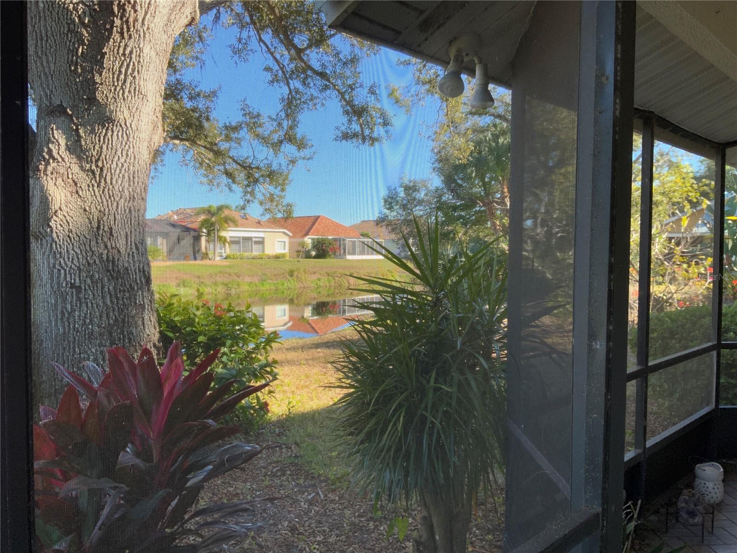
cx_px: 368
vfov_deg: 48.2
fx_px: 617
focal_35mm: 29
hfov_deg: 61.7
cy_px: 276
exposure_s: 1/232
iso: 16
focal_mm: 3
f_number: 1.8
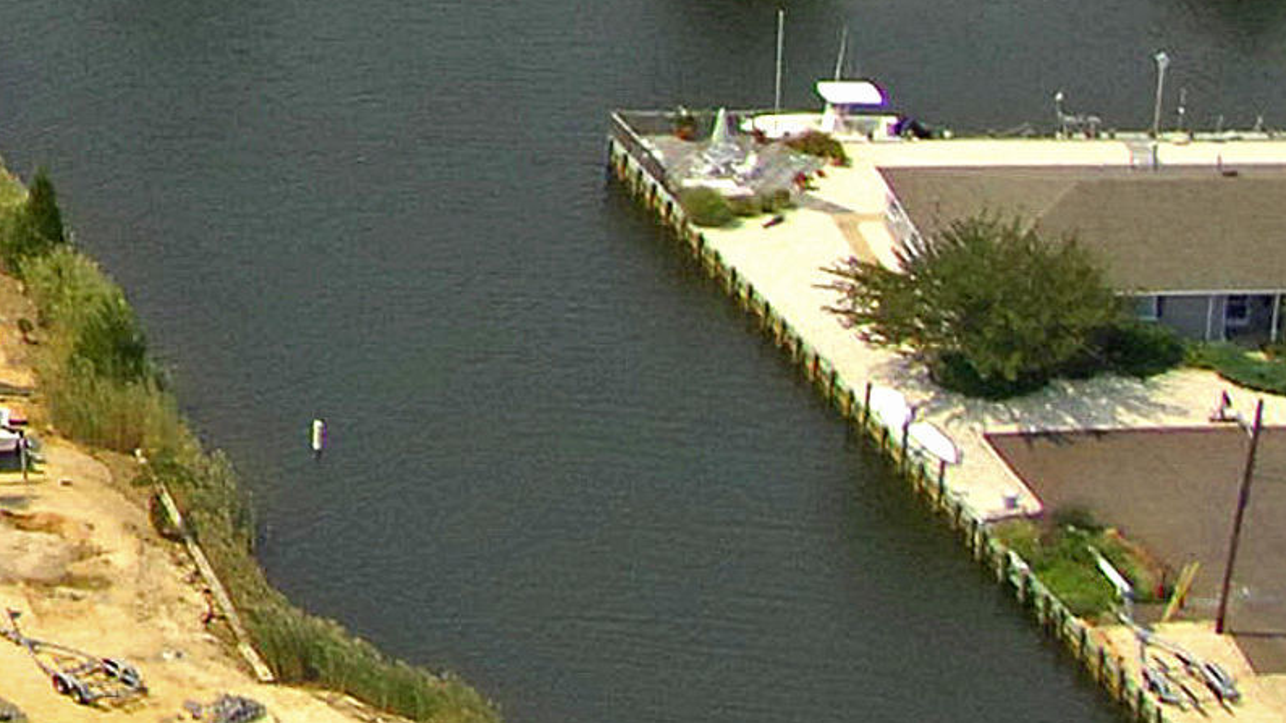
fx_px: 8081
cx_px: -2050
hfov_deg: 8.2
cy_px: -949
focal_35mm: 237
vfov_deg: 5.0
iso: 400
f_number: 7.1
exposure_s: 1/1000
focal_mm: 28
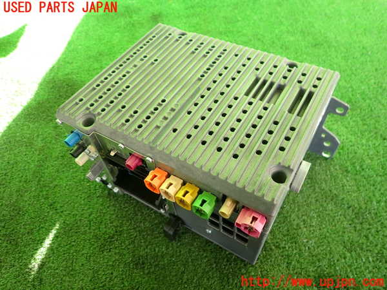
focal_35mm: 25
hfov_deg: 69.4
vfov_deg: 54.9
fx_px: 279
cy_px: 145
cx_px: 194
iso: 100
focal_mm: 4.5
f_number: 2
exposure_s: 1/60
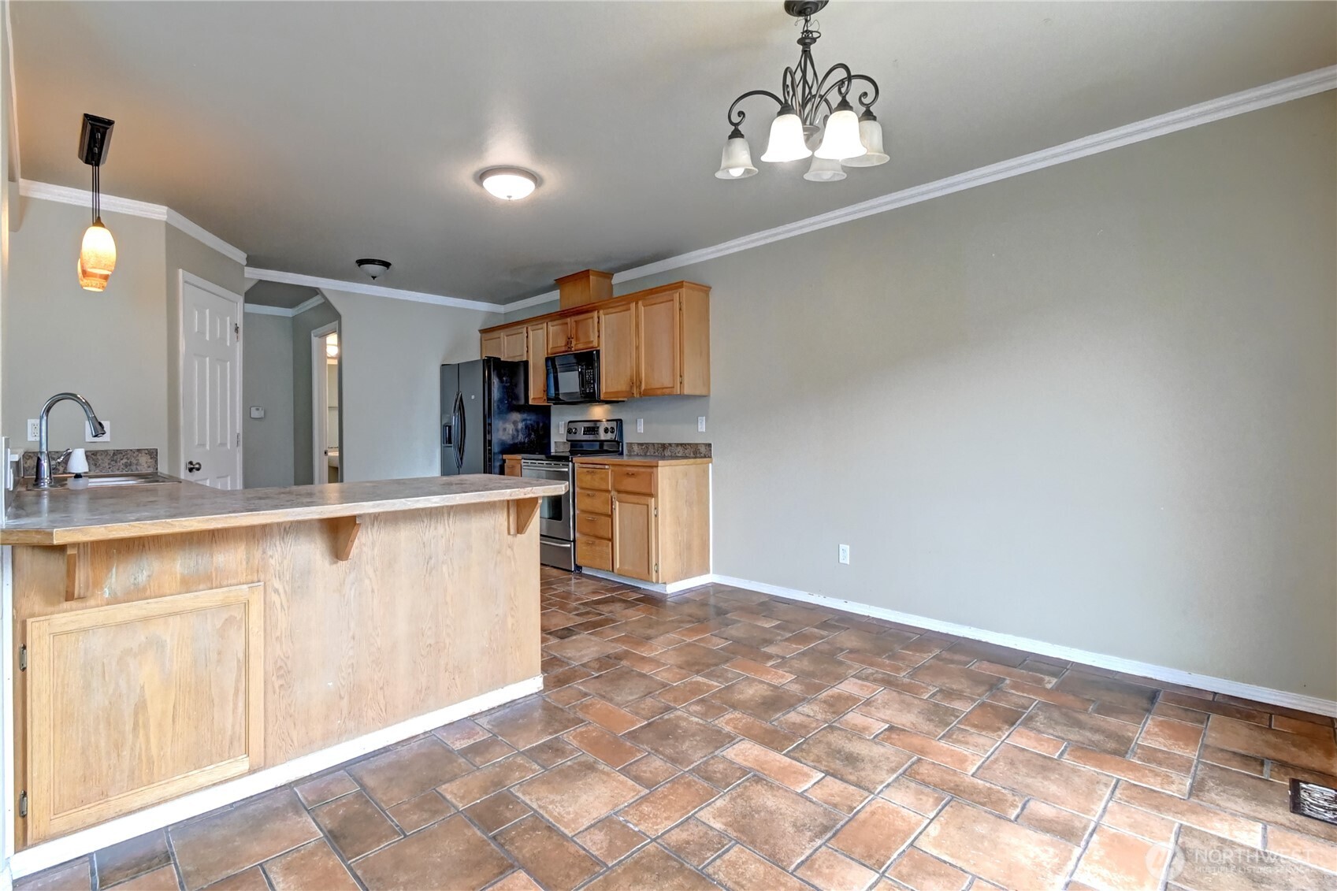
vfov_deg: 77.3
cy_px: 446
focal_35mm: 15
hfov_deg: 100.4
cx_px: 668
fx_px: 557
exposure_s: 1/6
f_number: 11
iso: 3200
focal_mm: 10
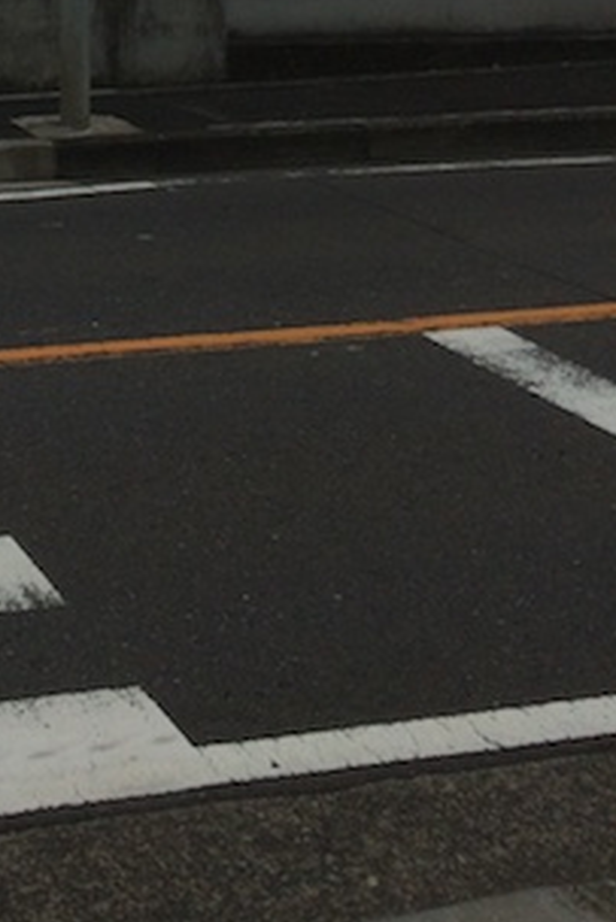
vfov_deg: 24.3
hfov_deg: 16.9
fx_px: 1923
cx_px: -229
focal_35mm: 75
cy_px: -200
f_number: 2.2
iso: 32
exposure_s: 1/2415
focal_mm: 4.15
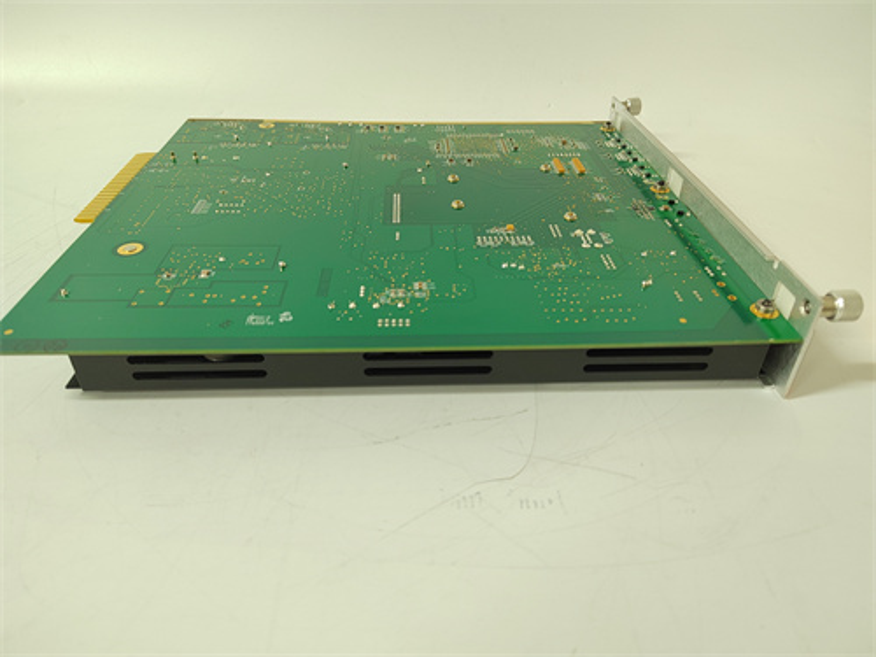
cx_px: 438
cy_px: 328
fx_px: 582
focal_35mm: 23
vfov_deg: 58.9
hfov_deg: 73.9
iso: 1506
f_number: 1.9
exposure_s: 1/50
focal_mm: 5.52
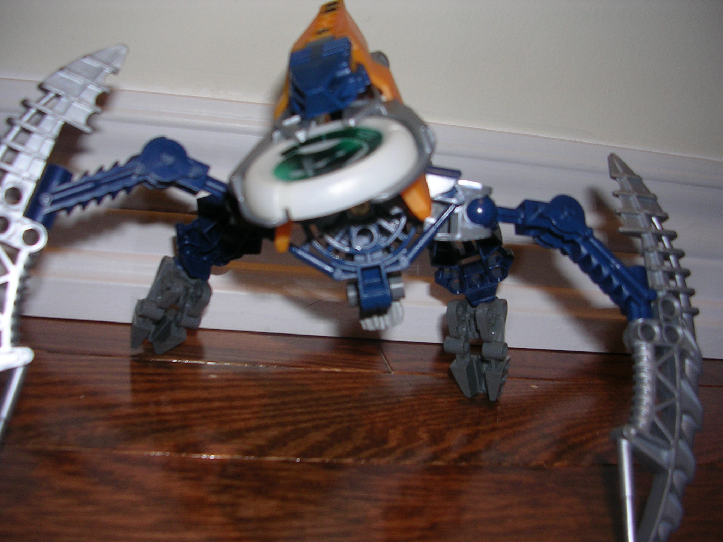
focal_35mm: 38
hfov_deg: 49.0
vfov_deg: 37.7
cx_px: 362
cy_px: 271
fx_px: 794
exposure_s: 1/60.1
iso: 50
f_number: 2.8
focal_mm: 5.8
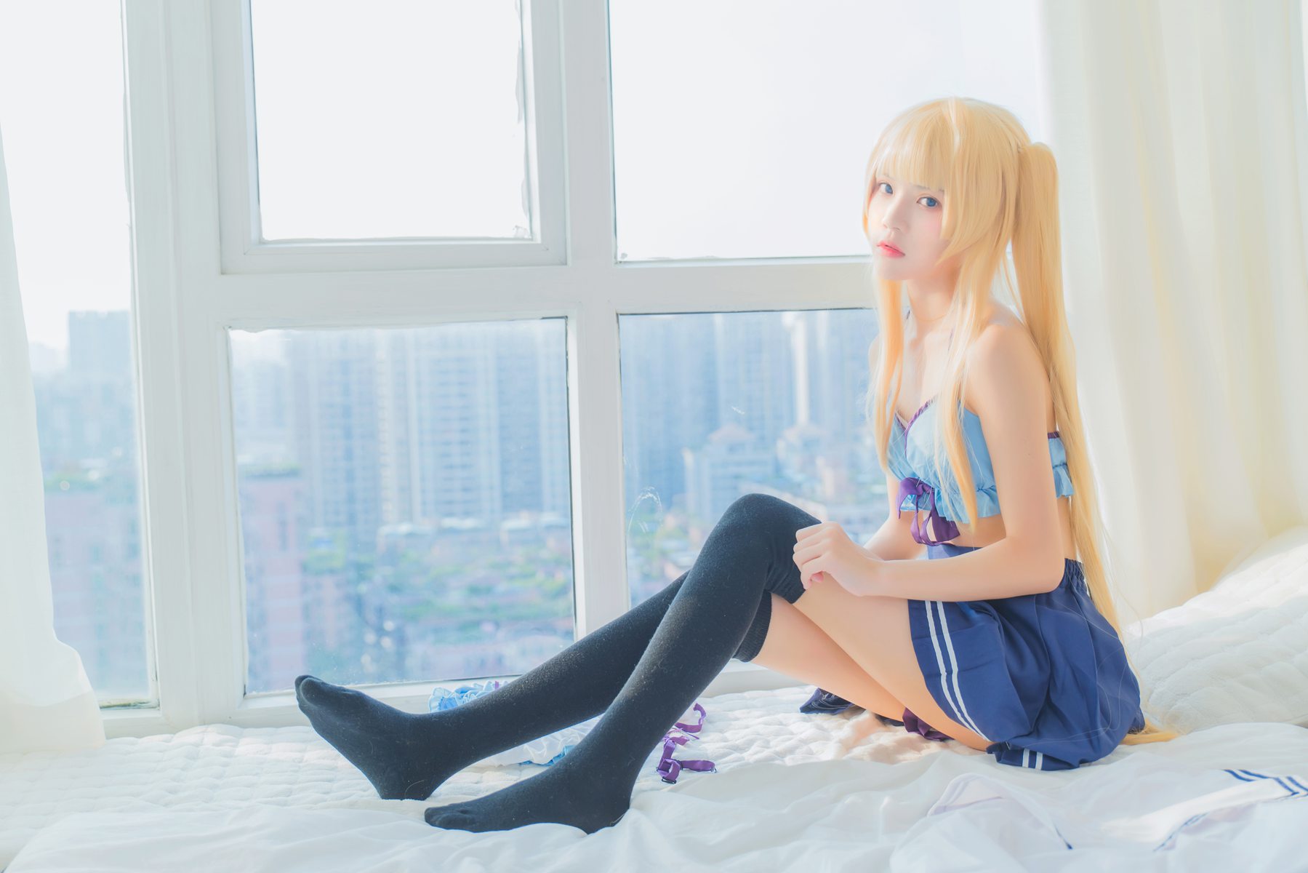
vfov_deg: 33.4
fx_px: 1453
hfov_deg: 48.5
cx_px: 654
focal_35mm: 40
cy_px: 436
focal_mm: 40
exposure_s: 1/125
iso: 160
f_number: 3.2
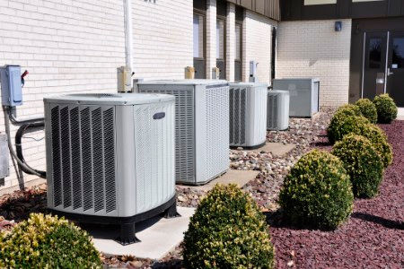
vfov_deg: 28.1
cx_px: 202
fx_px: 539
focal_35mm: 48
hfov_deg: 41.1
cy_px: 134
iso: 200
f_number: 9
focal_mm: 32
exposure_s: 1/320
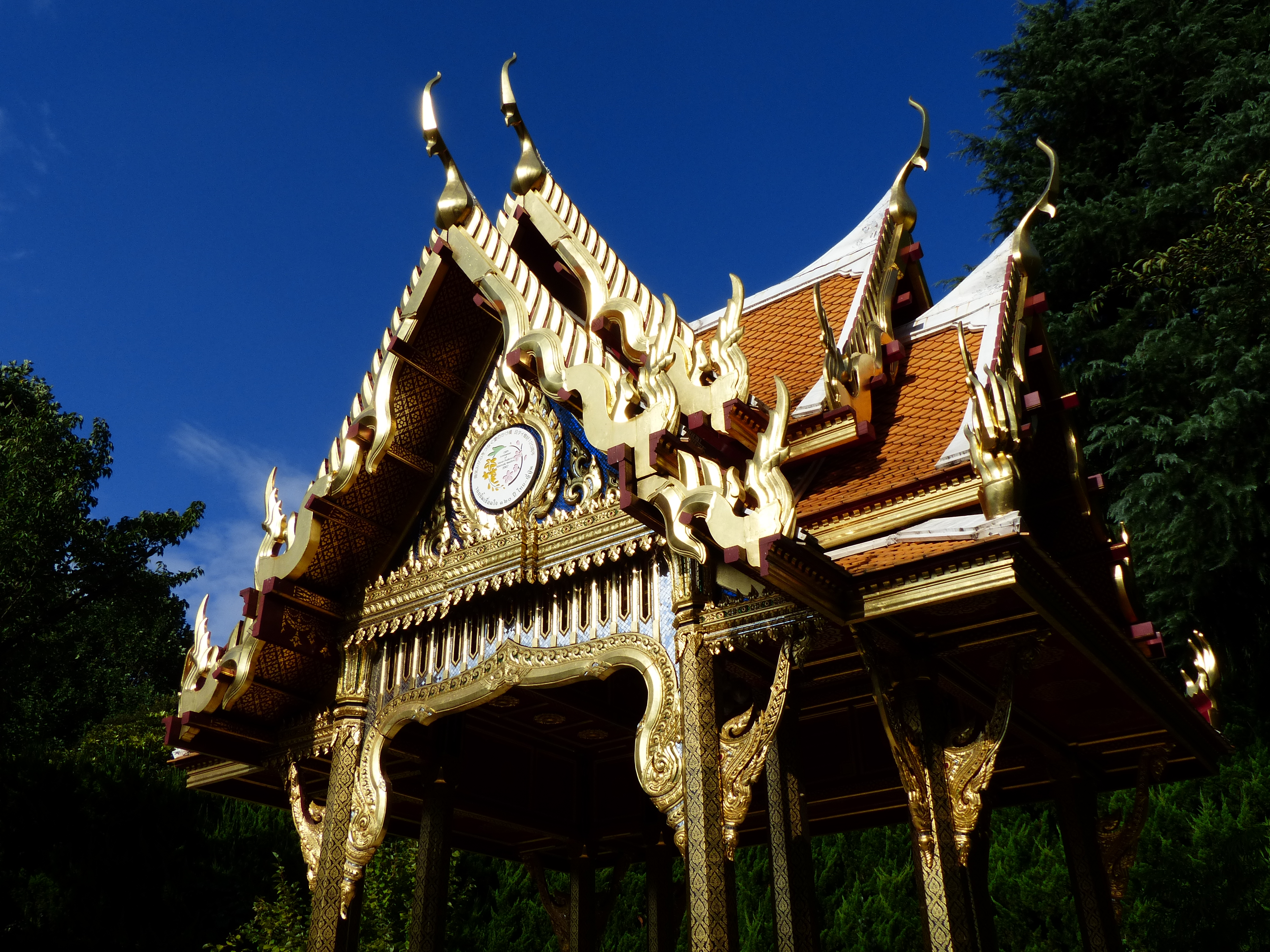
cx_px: 635
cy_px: 476
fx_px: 1137
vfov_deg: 45.4
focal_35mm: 31
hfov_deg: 58.4
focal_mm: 5.6
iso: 100
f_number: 4.5
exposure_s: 1/2000
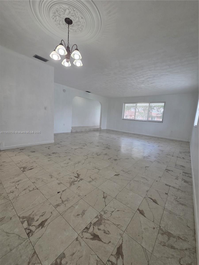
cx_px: 100
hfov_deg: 89.9
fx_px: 100
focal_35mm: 13
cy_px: 132
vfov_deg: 106.2
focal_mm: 2.2
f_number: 2.2
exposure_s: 1/120
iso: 160
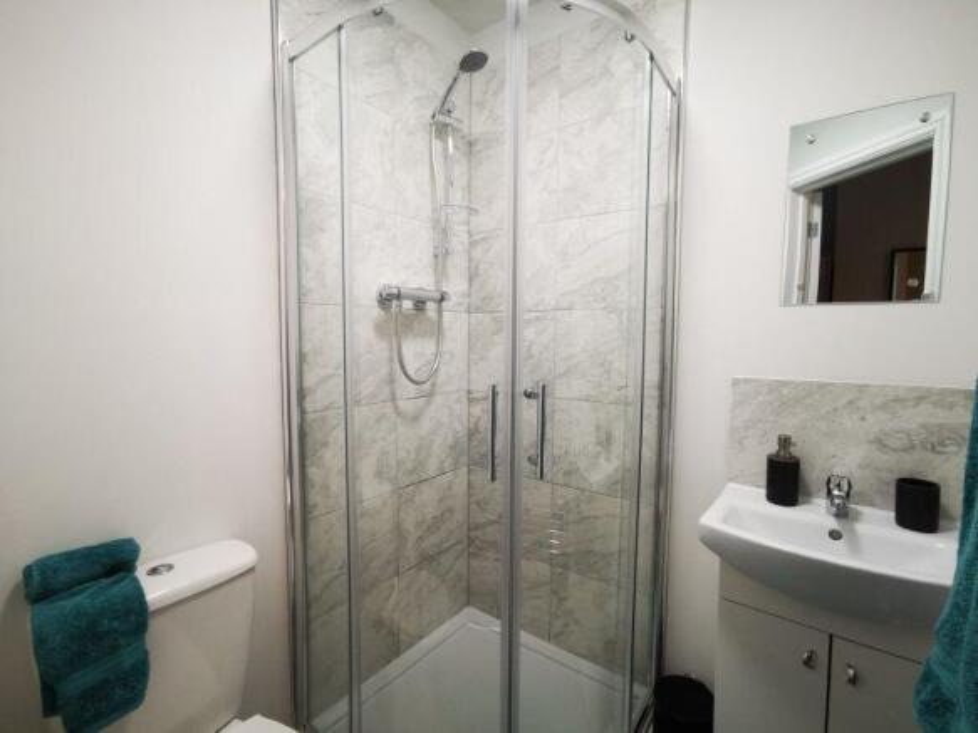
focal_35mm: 17
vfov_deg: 74.7
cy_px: 366
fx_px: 480
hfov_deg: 91.0
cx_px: 489
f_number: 2.2
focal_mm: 2.26
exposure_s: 1/33.3
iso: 160
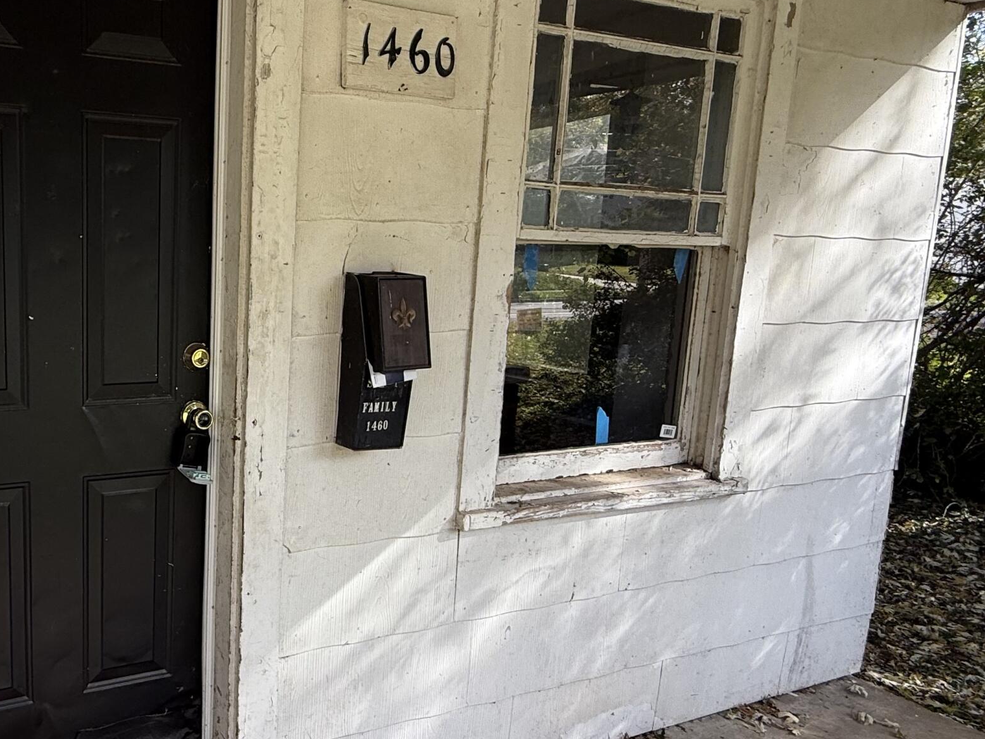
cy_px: 389
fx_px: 768
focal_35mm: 27
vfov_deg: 51.3
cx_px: 163
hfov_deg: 58.9
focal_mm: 2.22
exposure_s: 1/253
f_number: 2.2
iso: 50
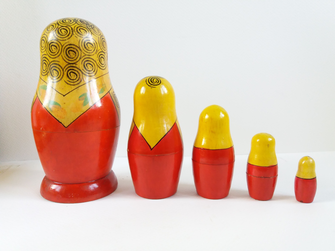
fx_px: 271
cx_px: 168
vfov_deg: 49.7
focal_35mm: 28
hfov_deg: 63.4
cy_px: 126
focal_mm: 3.7
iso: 200
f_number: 1.9
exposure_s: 1/142
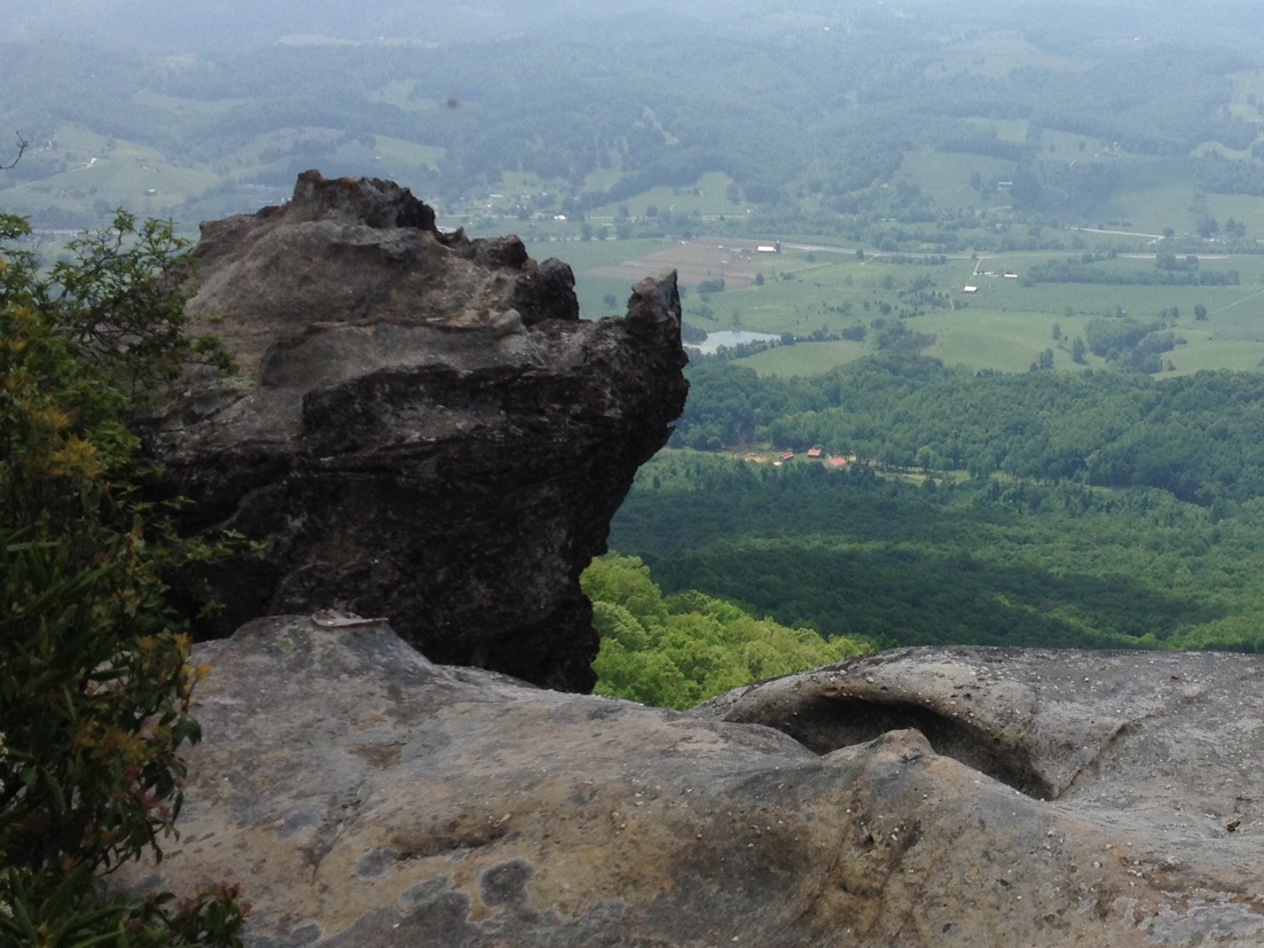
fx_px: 2373
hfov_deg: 29.2
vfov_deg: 22.6
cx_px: 999
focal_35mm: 65
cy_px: 496
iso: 50
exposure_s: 1/1842
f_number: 2.4
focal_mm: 4.28
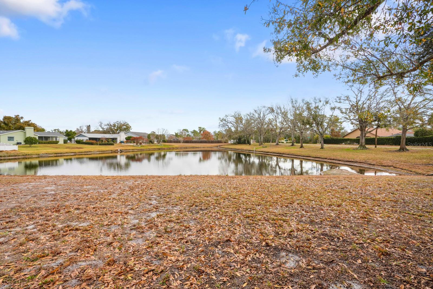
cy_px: 144
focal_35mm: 17
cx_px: 216
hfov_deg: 93.3
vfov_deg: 70.5
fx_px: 204
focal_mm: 17
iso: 250
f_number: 9
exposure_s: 1/400
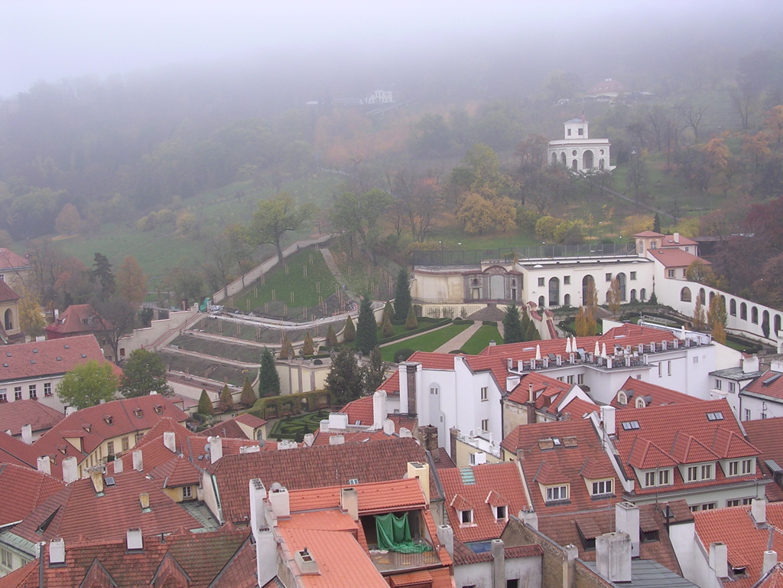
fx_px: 1108
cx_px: 392
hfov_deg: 38.9
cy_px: 294
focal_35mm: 49
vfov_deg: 29.7
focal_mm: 7.5
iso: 100
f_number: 3.1
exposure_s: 1/114
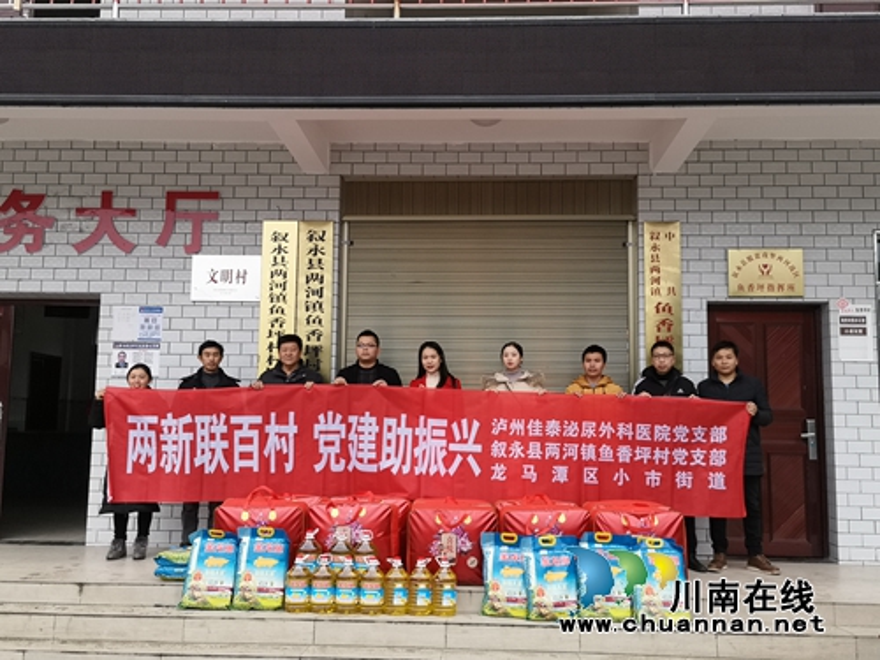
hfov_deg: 56.8
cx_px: 440
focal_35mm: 32
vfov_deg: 44.2
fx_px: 813
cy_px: 330
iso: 50
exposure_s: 1/341
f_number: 1.8
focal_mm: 3.95
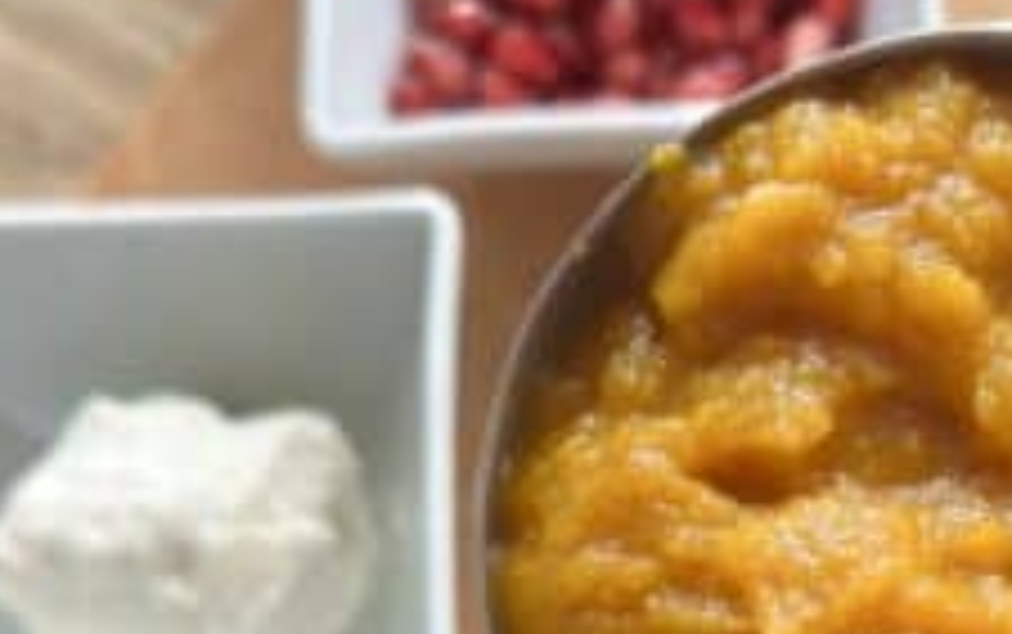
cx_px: 753
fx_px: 3119
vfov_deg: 11.2
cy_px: 908
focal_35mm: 113
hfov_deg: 18.3
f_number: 1.78
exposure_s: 1/435
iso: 80
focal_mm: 6.86
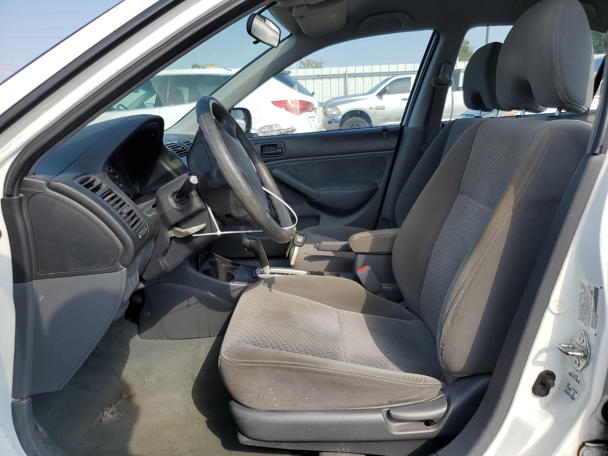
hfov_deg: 67.3
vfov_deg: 53.1
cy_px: 228
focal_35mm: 26
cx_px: 304
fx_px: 457
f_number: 1.5
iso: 50
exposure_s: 1/1667
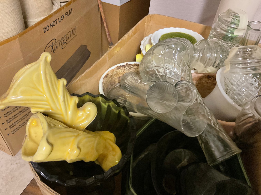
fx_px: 219
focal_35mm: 29
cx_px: 130
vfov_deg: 48.2
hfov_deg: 61.7
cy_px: 98
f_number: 1.8
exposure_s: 1/30
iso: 400
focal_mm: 3
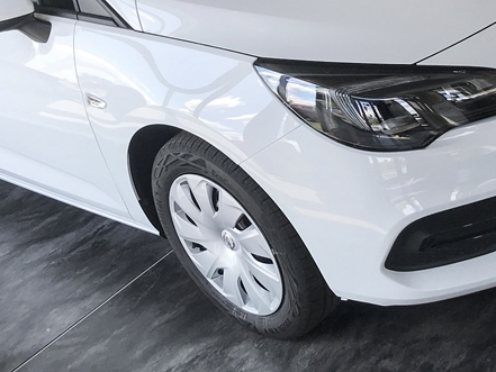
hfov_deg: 29.7
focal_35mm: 65
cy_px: 51
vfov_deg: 22.2
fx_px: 932
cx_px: 300
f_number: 1.8
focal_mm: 3.99
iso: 20
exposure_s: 1/342
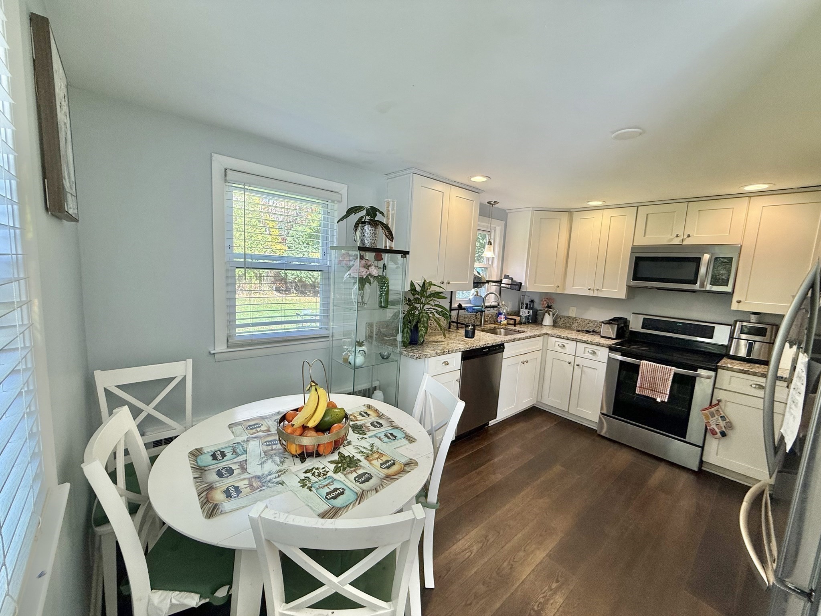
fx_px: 332
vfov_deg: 85.7
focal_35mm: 14
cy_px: 308
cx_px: 410
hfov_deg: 102.1
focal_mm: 2.22
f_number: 2.2
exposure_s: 1/120
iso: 100
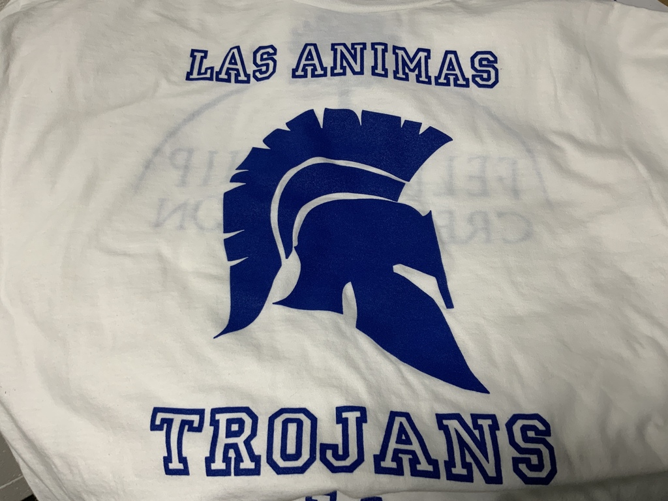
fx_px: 560
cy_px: 250
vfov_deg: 48.2
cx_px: 334
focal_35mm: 29
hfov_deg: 61.7
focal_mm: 3
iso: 40
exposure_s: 1/60
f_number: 1.8
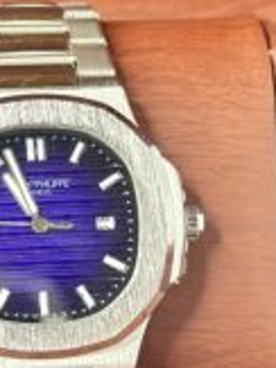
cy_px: 176
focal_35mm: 118
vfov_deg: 16.7
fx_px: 1256
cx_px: 20
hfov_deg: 12.4
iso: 400
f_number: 1.78
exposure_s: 1/53
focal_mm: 6.86
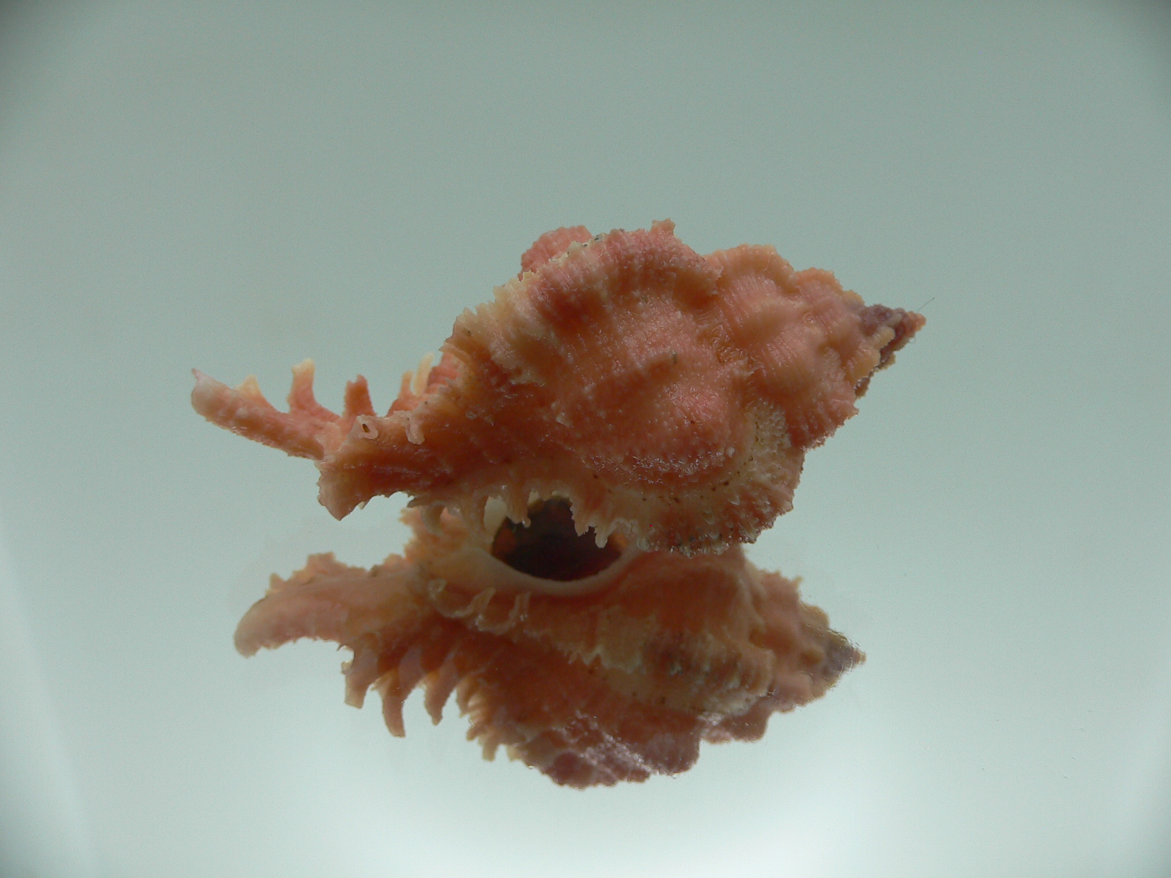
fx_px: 1184
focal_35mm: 35
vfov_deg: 40.7
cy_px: 439
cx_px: 586
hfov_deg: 52.6
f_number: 2.8
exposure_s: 1/80
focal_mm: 4.6
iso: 80
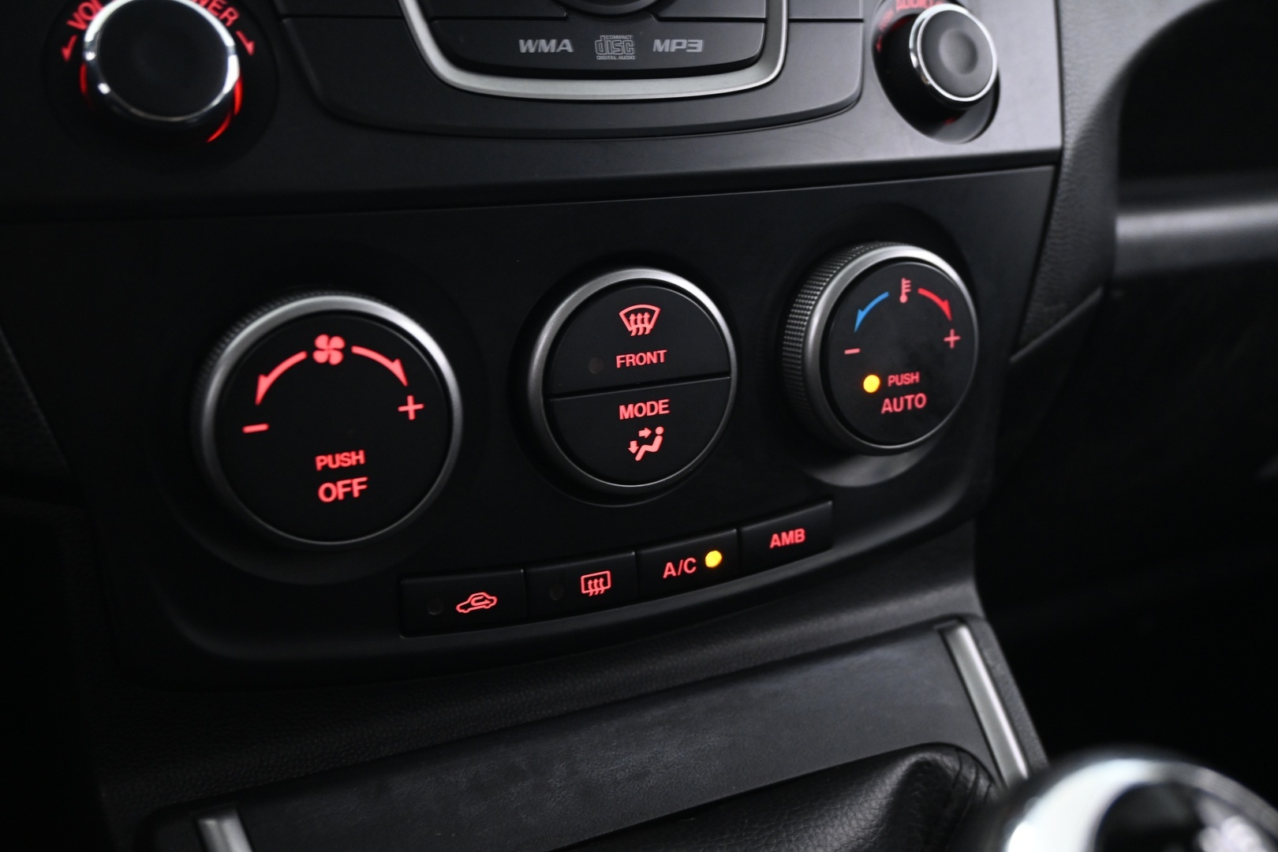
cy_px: 426
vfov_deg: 40.0
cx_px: 639
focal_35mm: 33
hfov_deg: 57.2
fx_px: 1171
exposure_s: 1/8
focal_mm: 22
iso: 1600
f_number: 4
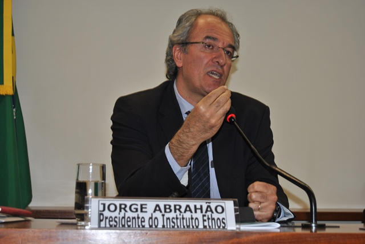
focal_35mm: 82
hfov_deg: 24.6
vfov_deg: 16.6
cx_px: 182
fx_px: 837
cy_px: 122
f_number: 5.6
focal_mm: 55
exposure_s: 1/60
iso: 200
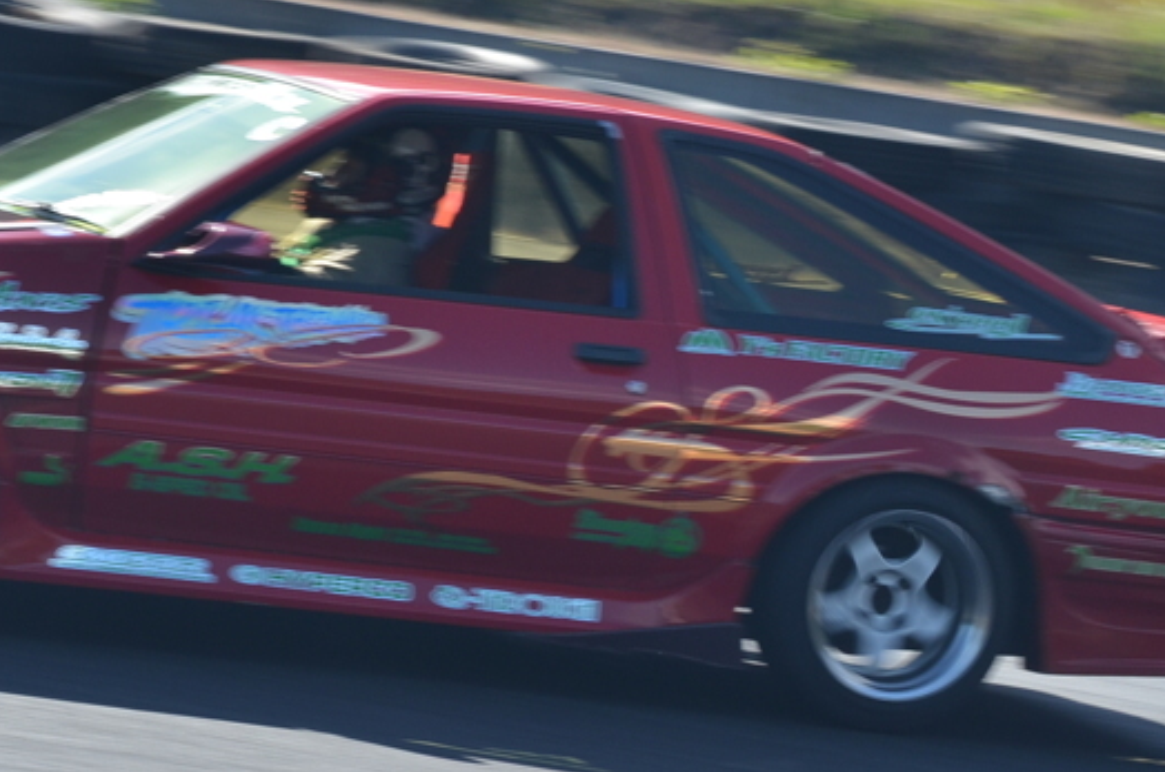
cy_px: 271
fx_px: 9462
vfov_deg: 4.7
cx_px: 422
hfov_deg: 7.0
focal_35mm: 293
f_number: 11
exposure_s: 1/200
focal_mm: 100
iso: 200
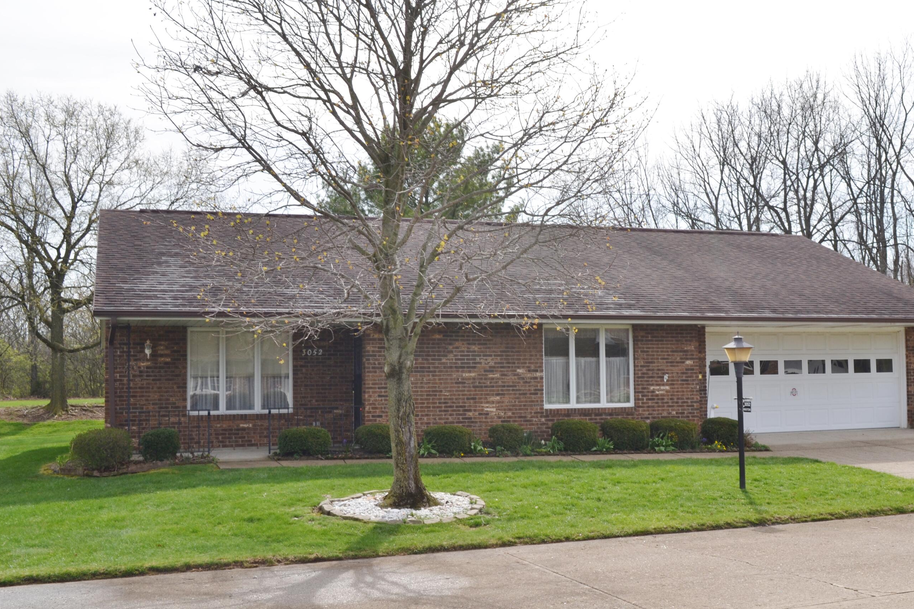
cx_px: 531
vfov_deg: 31.9
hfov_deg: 46.2
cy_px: 307
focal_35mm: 42
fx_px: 1066
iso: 100
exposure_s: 1/200
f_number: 10
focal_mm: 24
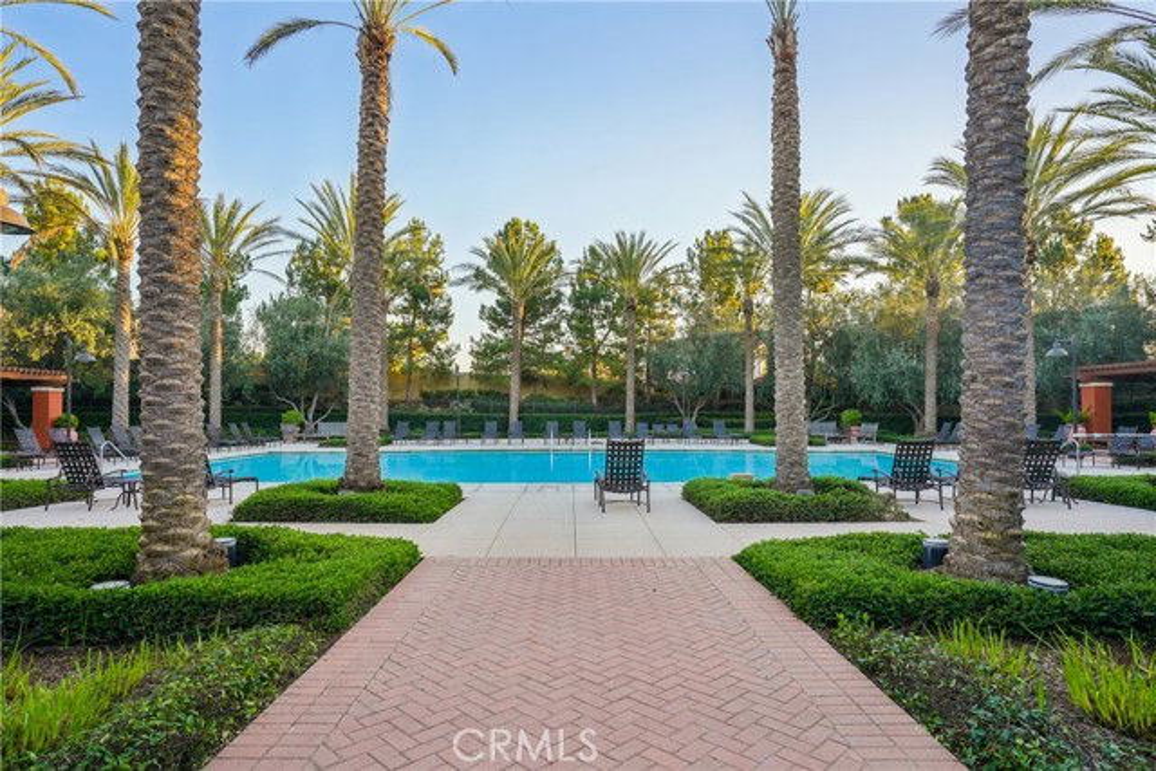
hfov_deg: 84.0
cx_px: 578
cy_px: 386
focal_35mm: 20
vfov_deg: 62.0
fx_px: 642
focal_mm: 20
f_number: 8
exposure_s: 1/60
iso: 100
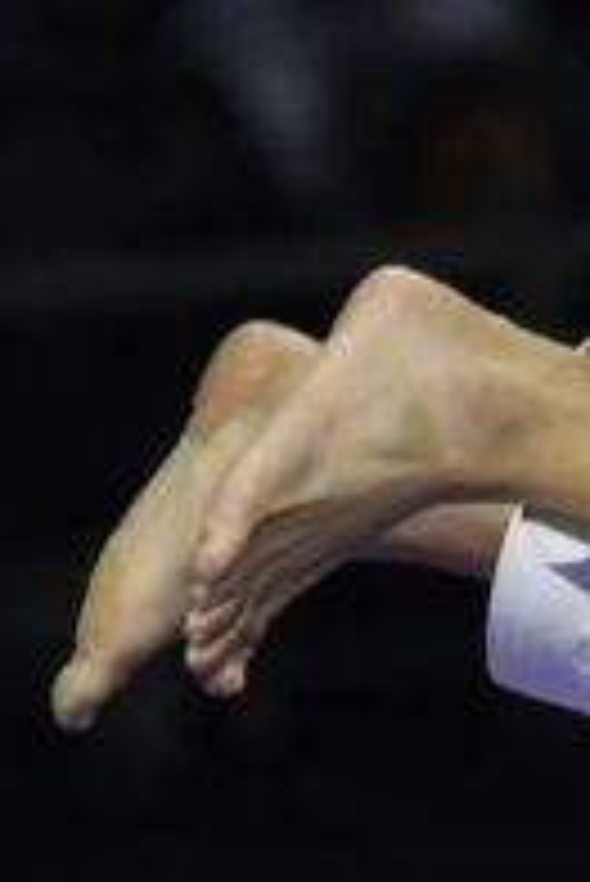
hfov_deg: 0.9
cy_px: 2120
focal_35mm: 1514
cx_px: 2355
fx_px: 37151
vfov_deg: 1.4
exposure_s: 1/800
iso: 800
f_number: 2.8
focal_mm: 165
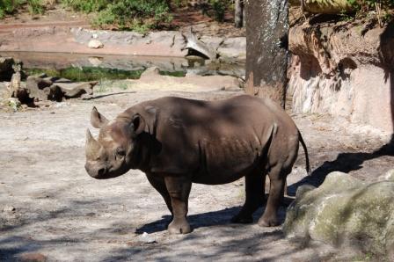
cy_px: 131
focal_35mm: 135
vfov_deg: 10.1
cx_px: 197
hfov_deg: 15.2
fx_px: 1476
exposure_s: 1/500
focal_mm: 90
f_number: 5.6
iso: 200
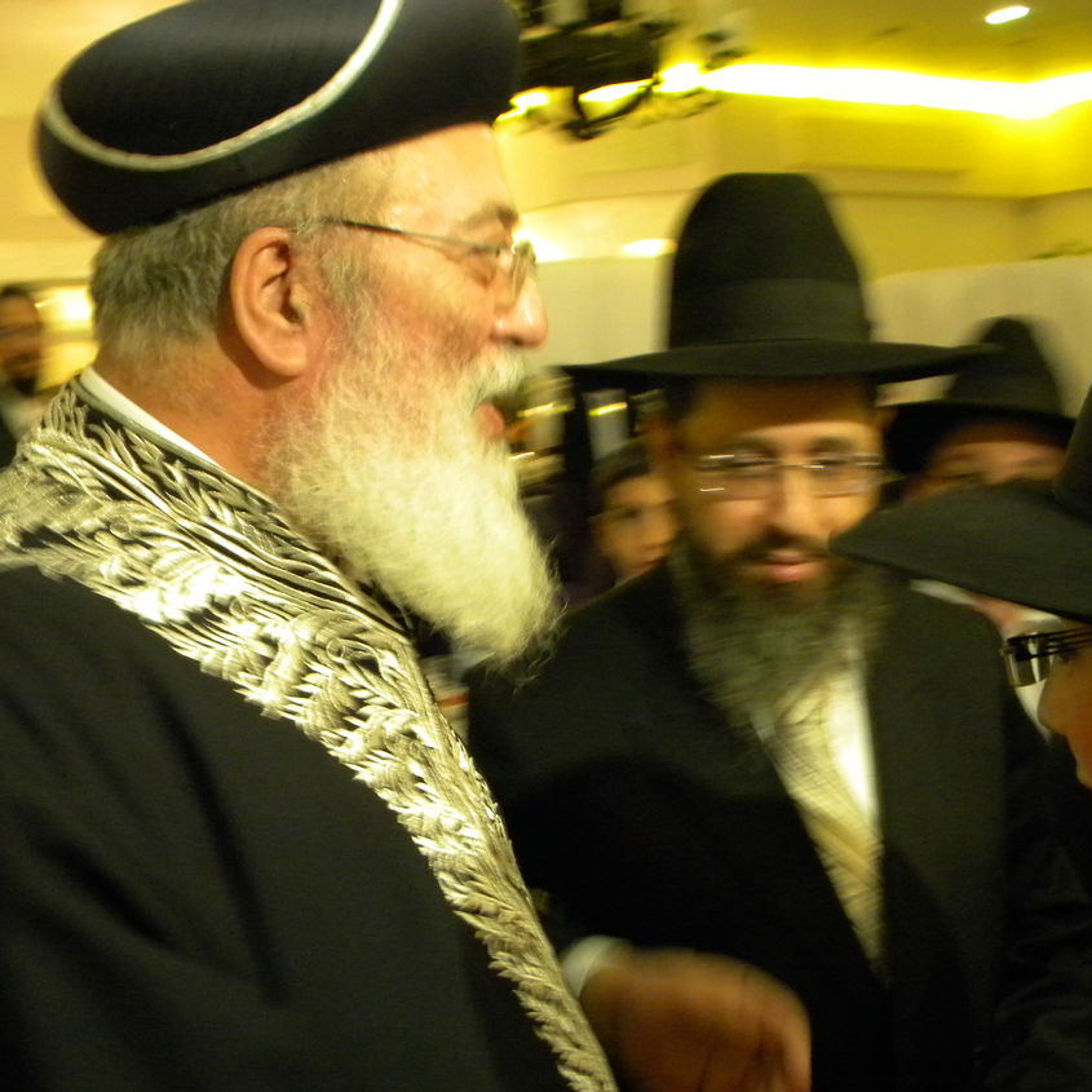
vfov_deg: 40.9
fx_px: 1463
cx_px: 615
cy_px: 614
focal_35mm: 41
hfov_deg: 40.9
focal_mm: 5
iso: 400
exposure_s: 1/14.6
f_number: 3.5
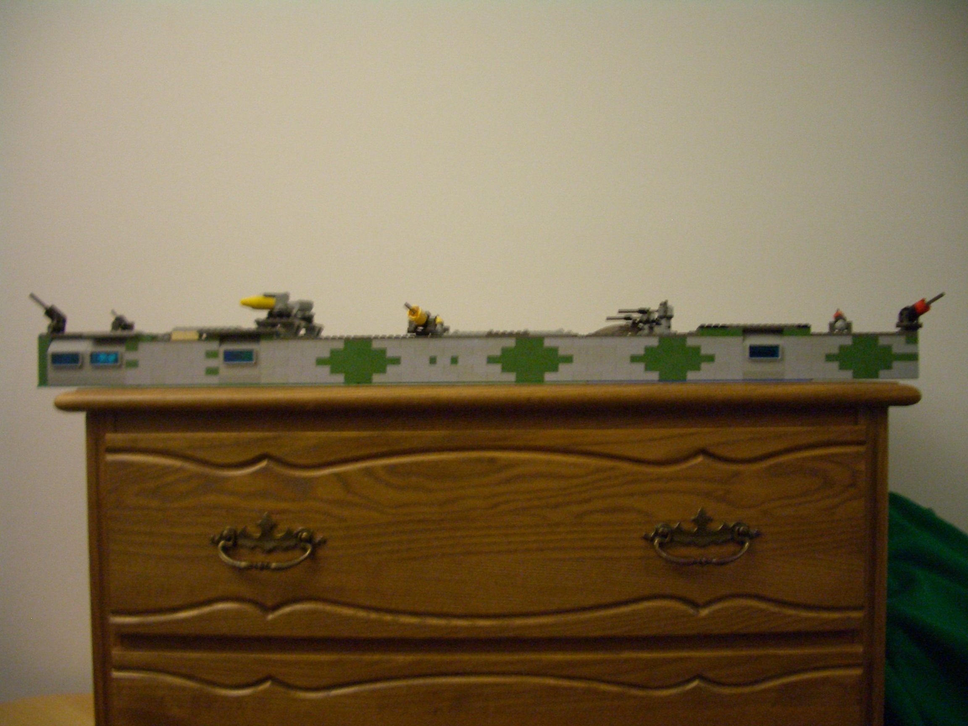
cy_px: 363
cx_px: 484
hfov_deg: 52.6
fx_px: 979
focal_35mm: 35
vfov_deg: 40.7
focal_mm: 5.8
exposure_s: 1/15
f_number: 2.6
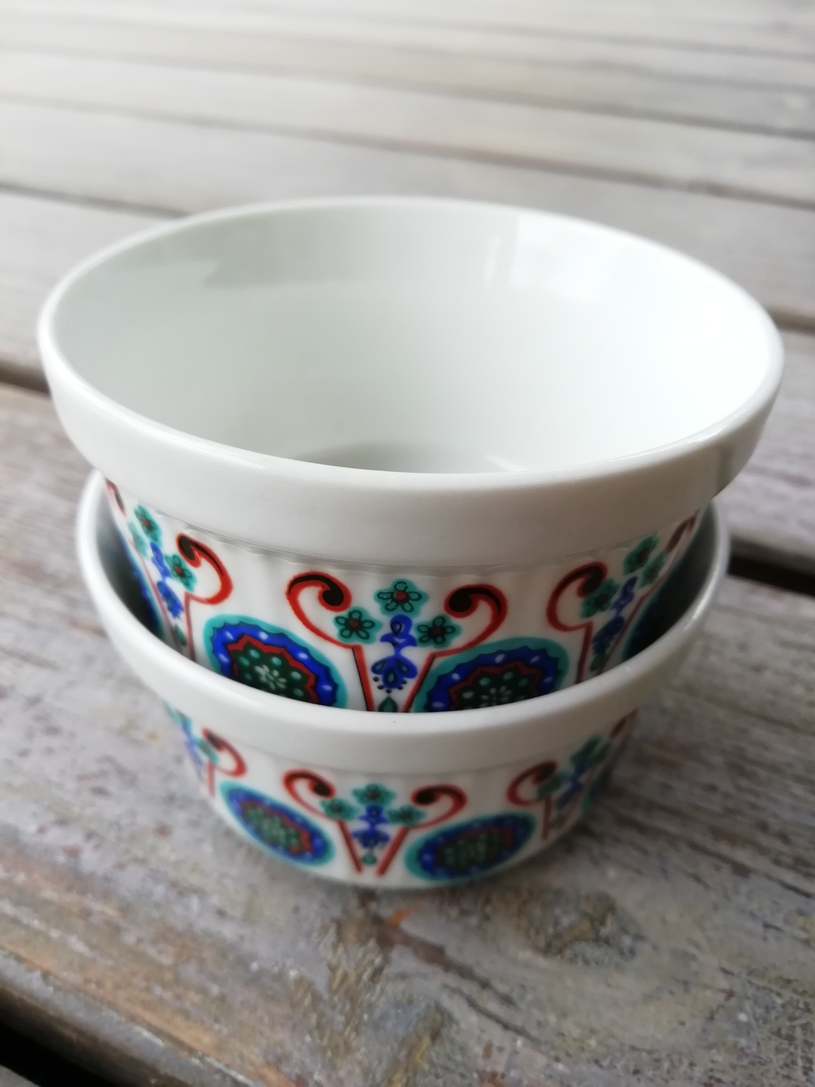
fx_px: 816
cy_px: 544
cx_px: 408
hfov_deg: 53.1
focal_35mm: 26
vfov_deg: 67.3
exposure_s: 1/154
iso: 50
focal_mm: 3.21
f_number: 2.2
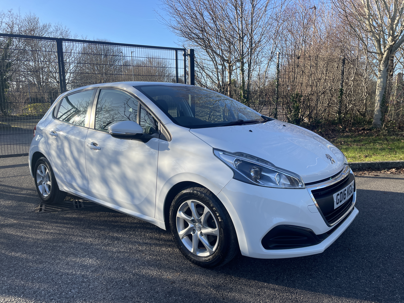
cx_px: 202
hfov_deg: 67.3
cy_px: 152
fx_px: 303
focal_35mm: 26
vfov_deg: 53.1
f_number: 1.6
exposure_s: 1/1276
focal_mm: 4.2
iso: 32
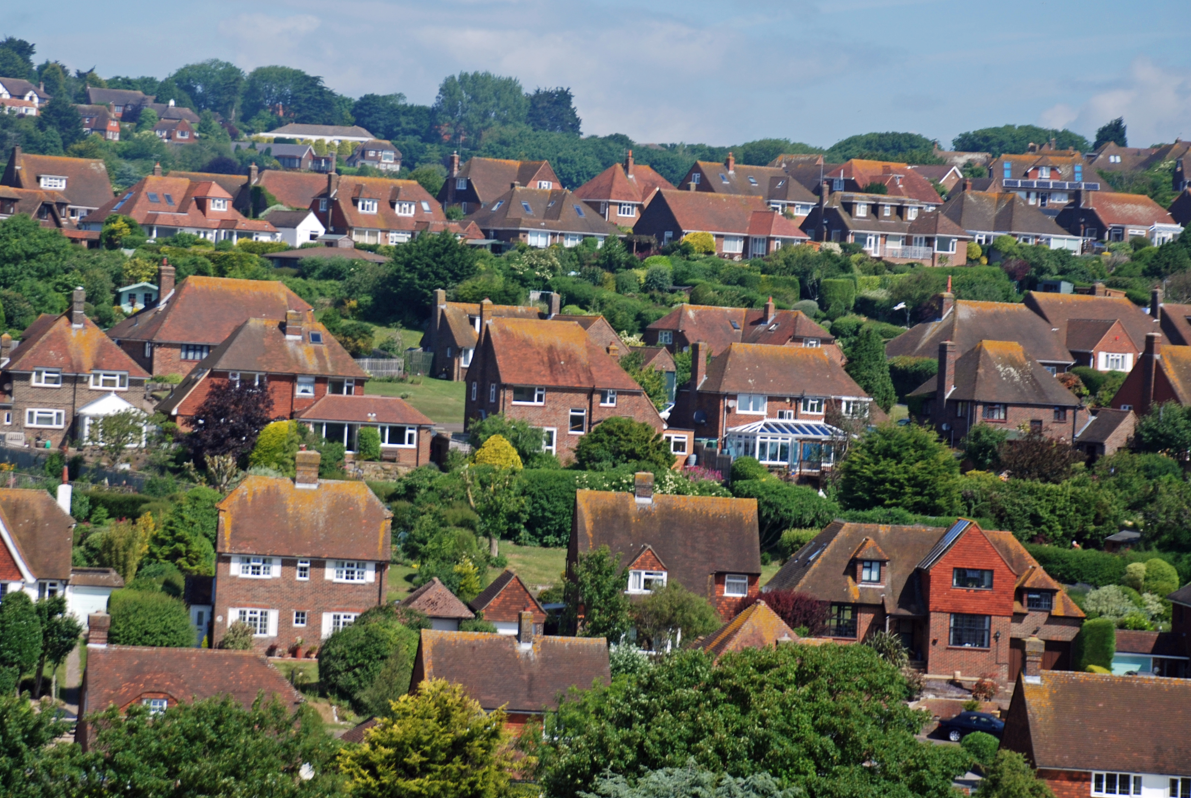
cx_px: 476
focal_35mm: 149
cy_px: 346
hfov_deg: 13.8
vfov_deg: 9.2
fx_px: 4936
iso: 110
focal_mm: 80
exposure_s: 1/500
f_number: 5.6
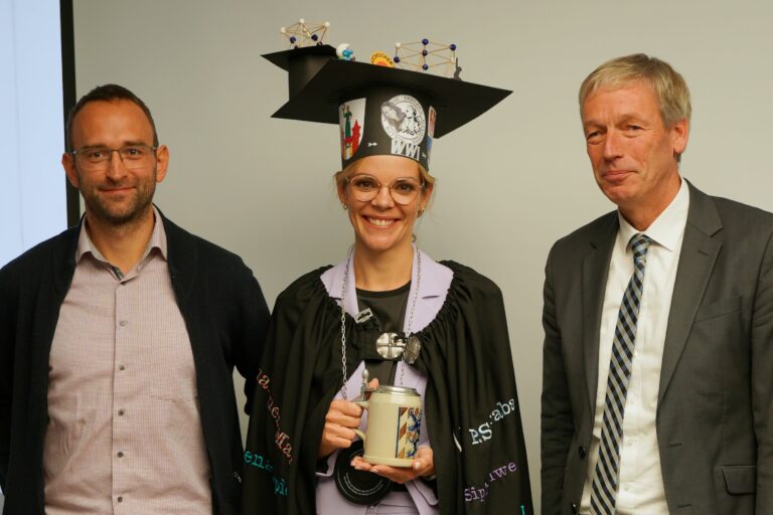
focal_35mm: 36
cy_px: 258
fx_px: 773
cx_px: 386
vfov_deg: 36.9
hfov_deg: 53.1
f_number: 2.8
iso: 200
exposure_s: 1/40
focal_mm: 36
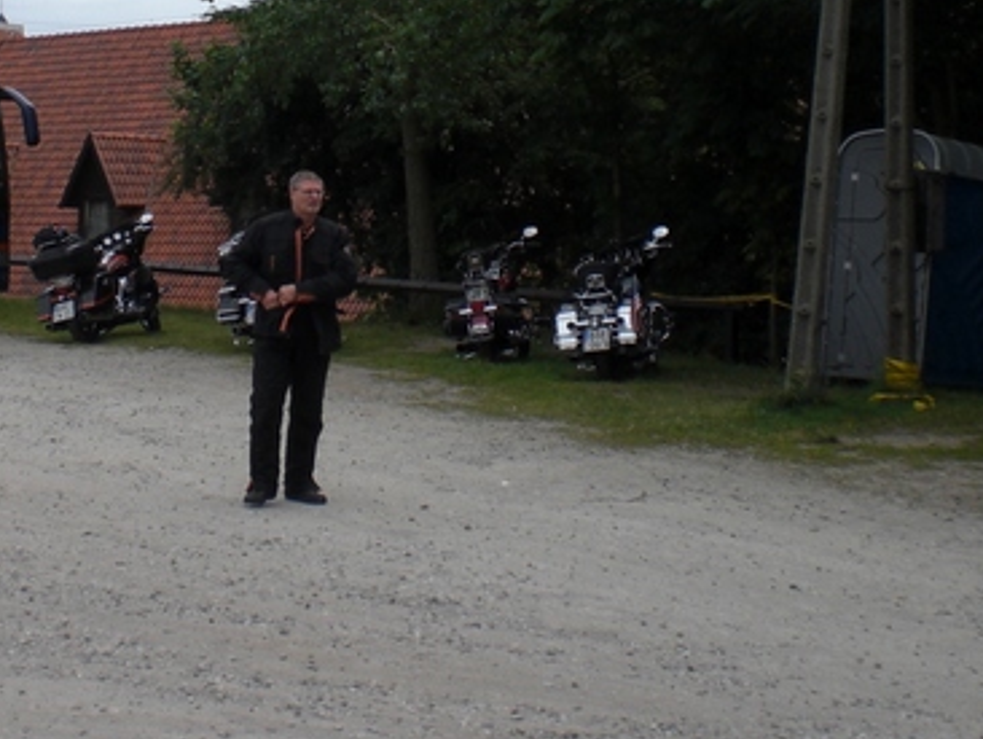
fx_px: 2359
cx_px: 247
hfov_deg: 23.3
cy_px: 110
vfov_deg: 17.6
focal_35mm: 83
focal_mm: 6.3
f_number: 4.4
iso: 50
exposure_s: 1/320
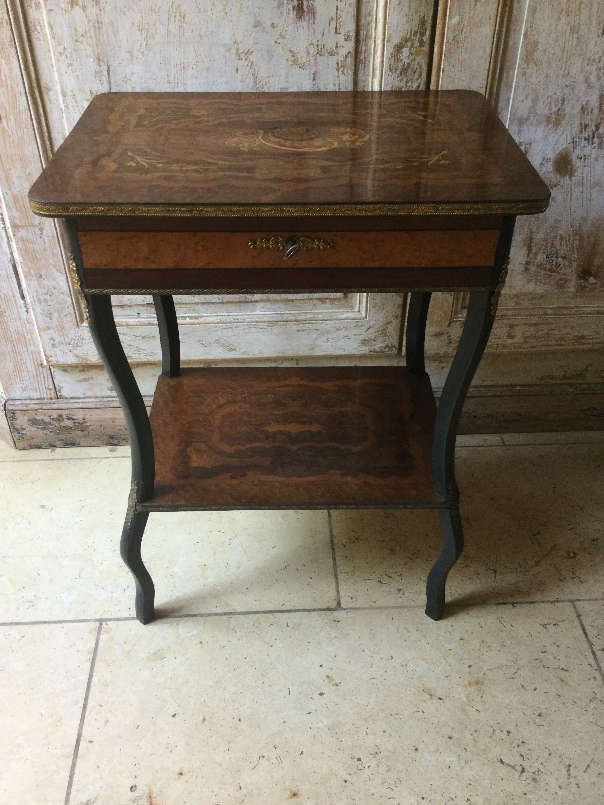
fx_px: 721
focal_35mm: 31
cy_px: 402
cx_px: 302
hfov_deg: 45.4
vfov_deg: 58.4
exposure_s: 1/33
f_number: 2.4
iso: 125
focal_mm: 3.3
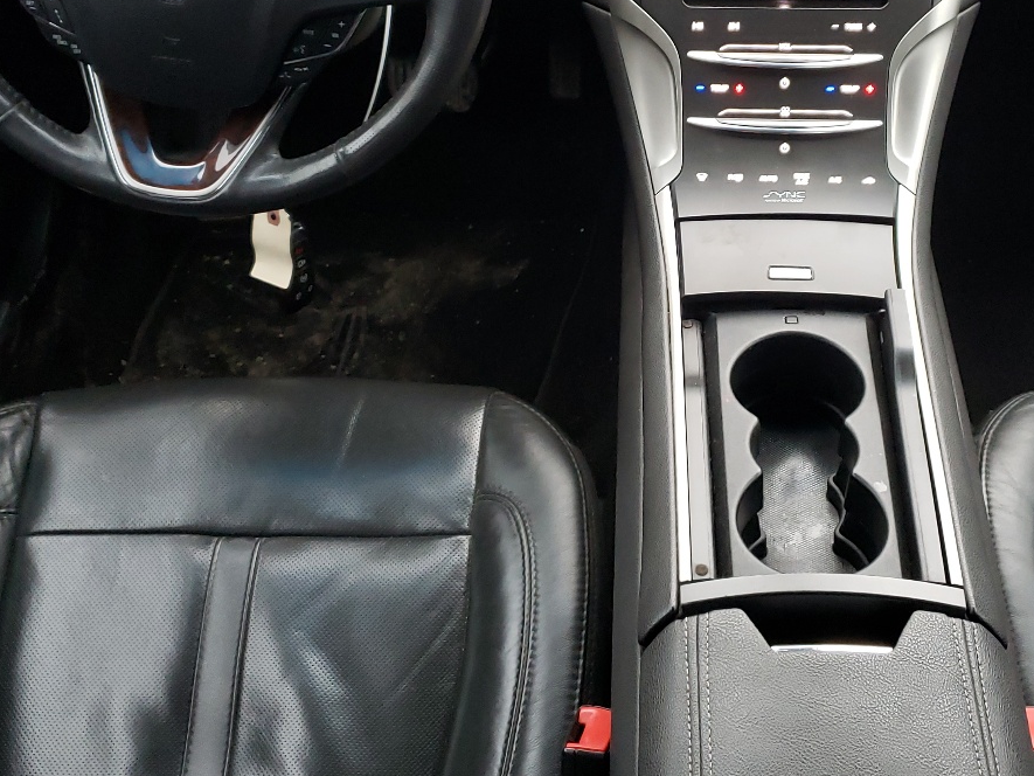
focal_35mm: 47
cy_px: 235
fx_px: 1404
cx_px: 685
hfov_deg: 40.0
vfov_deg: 30.6
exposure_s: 1/50
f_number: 1.5
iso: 202
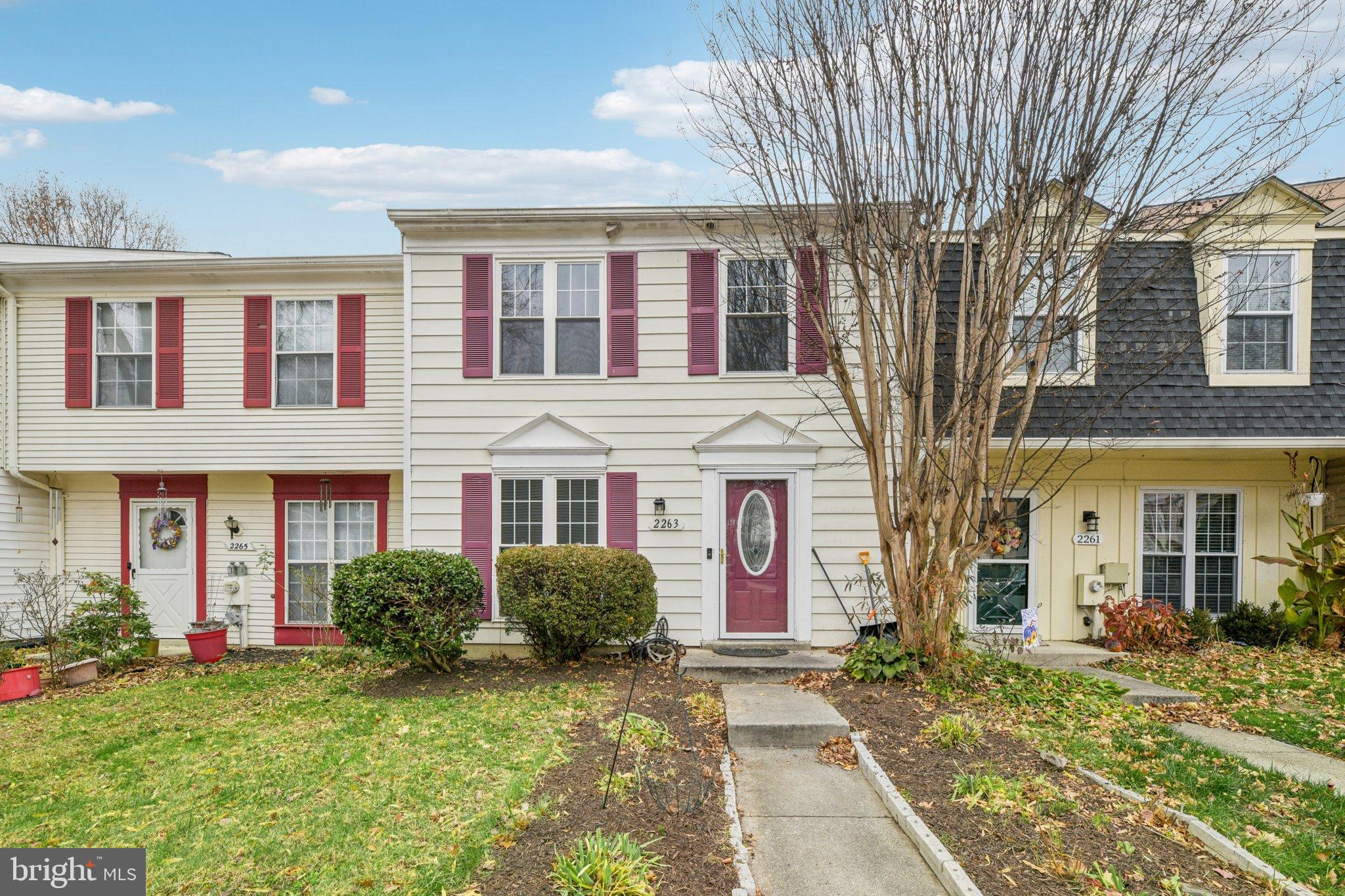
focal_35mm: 14
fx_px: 523
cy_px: 448
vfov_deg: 81.2
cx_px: 672
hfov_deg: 104.3
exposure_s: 1/80
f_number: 8
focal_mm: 14
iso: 100
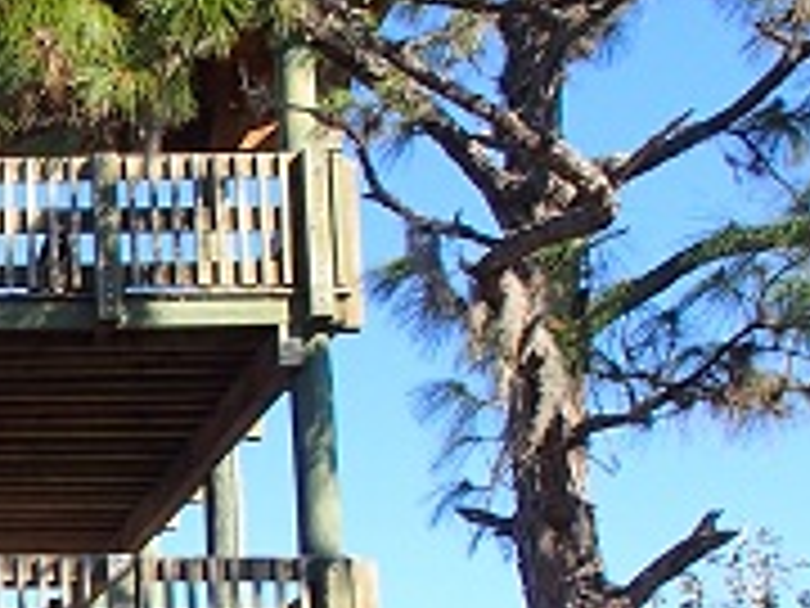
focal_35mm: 89
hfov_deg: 19.5
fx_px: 2083
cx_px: -360
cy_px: 626
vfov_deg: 16.2
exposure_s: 1/640
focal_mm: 4.5
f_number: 2.8
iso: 100
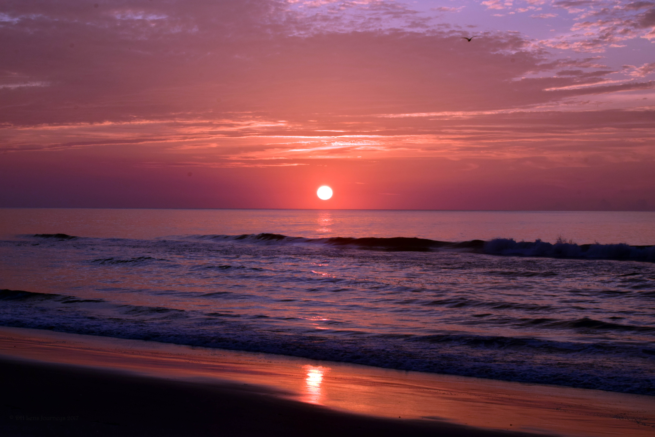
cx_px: 328
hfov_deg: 24.6
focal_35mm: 82
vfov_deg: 16.6
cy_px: 218
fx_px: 1501
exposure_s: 1/50
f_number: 20
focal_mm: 55
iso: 200
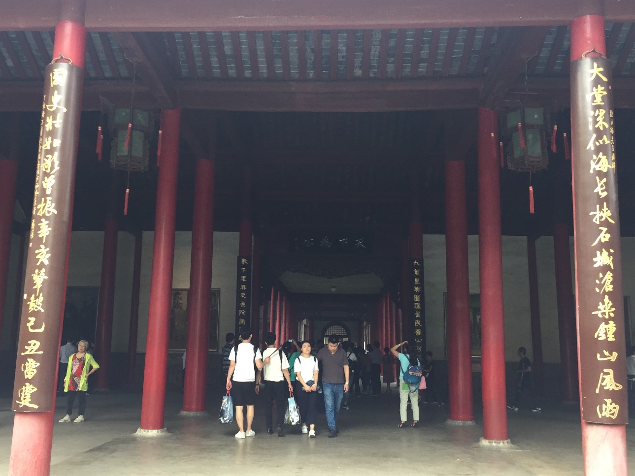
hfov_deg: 51.3
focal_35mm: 36
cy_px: 242
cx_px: 293
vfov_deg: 39.7
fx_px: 660
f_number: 2.2
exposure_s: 1/100
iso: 50
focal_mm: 4.15
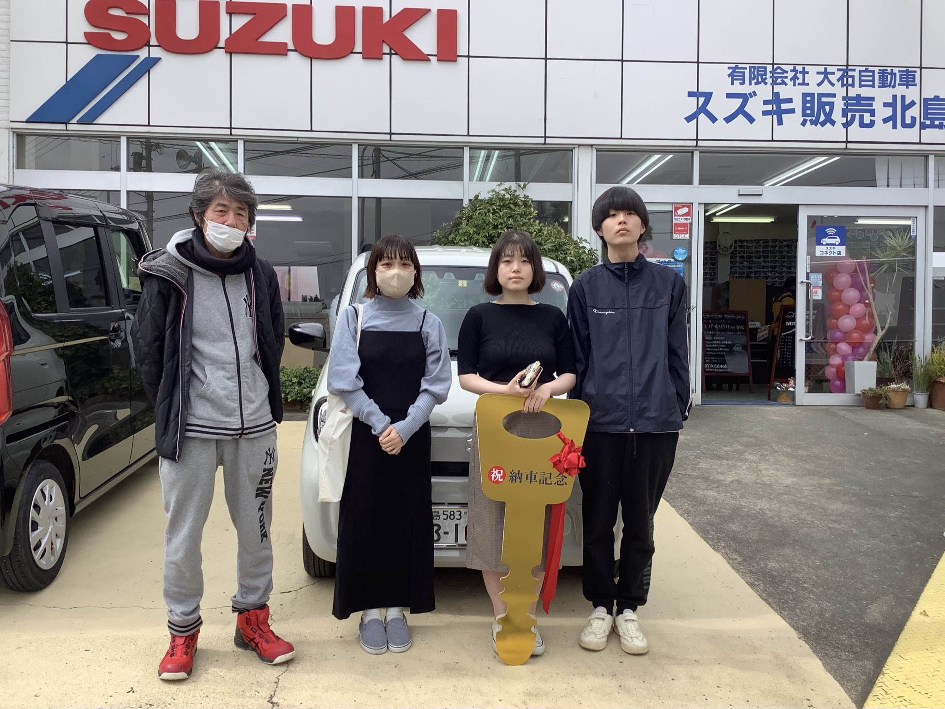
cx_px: 472
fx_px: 846
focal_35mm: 31
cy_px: 354
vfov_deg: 45.4
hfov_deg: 58.4
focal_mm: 3.3
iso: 25
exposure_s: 1/668
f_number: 2.4
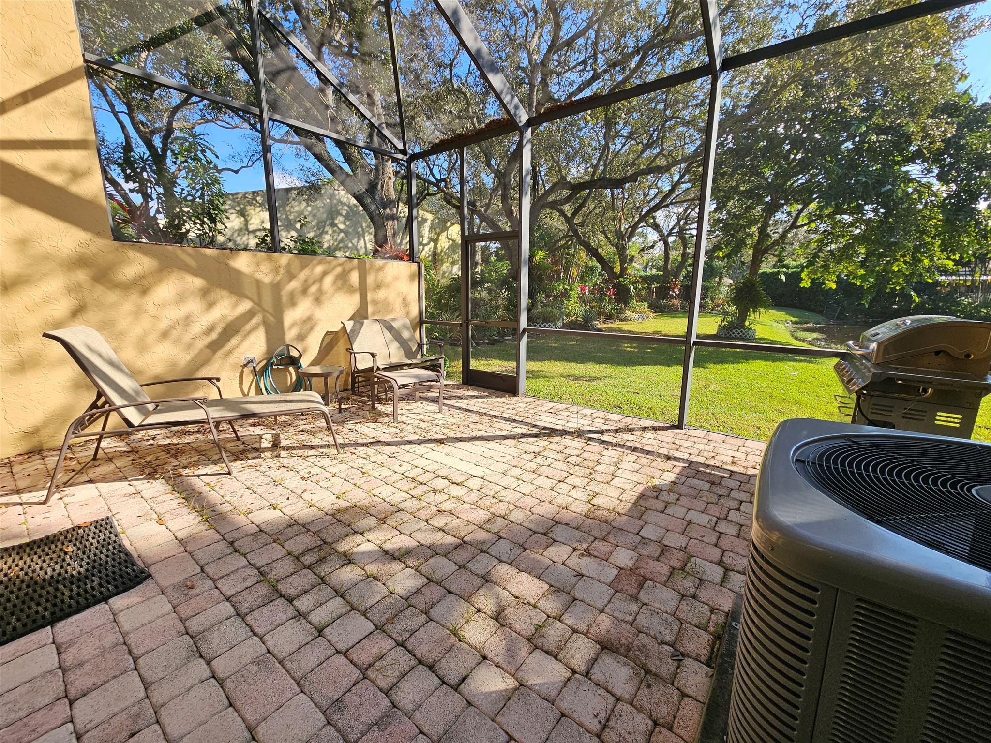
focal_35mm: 13
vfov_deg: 89.9
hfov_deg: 106.2
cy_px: 372
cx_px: 496
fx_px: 372
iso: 50
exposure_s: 1/612
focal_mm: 2.2
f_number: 2.2
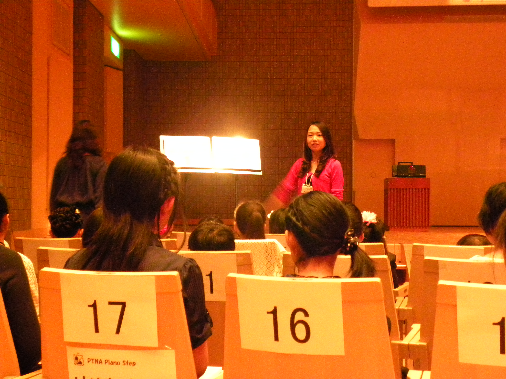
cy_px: 190
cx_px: 253
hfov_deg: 33.2
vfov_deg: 25.2
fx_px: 848
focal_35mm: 58
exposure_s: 1/9.3
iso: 800
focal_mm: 10.3
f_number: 3.5
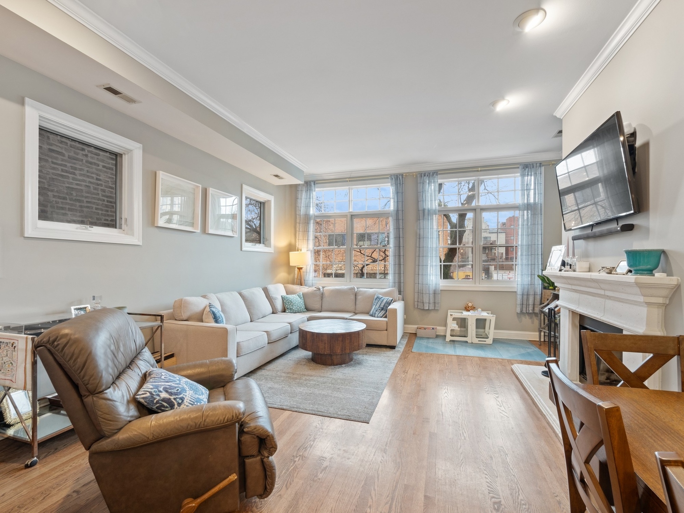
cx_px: 342
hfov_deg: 102.1
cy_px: 256
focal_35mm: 14
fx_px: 277
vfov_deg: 85.7
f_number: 8
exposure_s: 1.6
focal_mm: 7
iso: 200
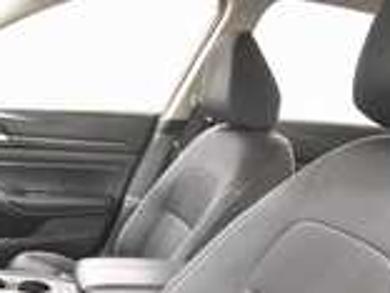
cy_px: 332
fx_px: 417
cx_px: 45
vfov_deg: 33.2
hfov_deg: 45.8
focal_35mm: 37
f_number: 4.5
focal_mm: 10
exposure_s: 1/80
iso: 3200
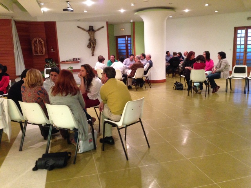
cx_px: 126
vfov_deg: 42.9
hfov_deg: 55.4
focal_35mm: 33
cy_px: 94
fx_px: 239
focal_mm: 4.12
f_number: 2.4
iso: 320
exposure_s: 1/20
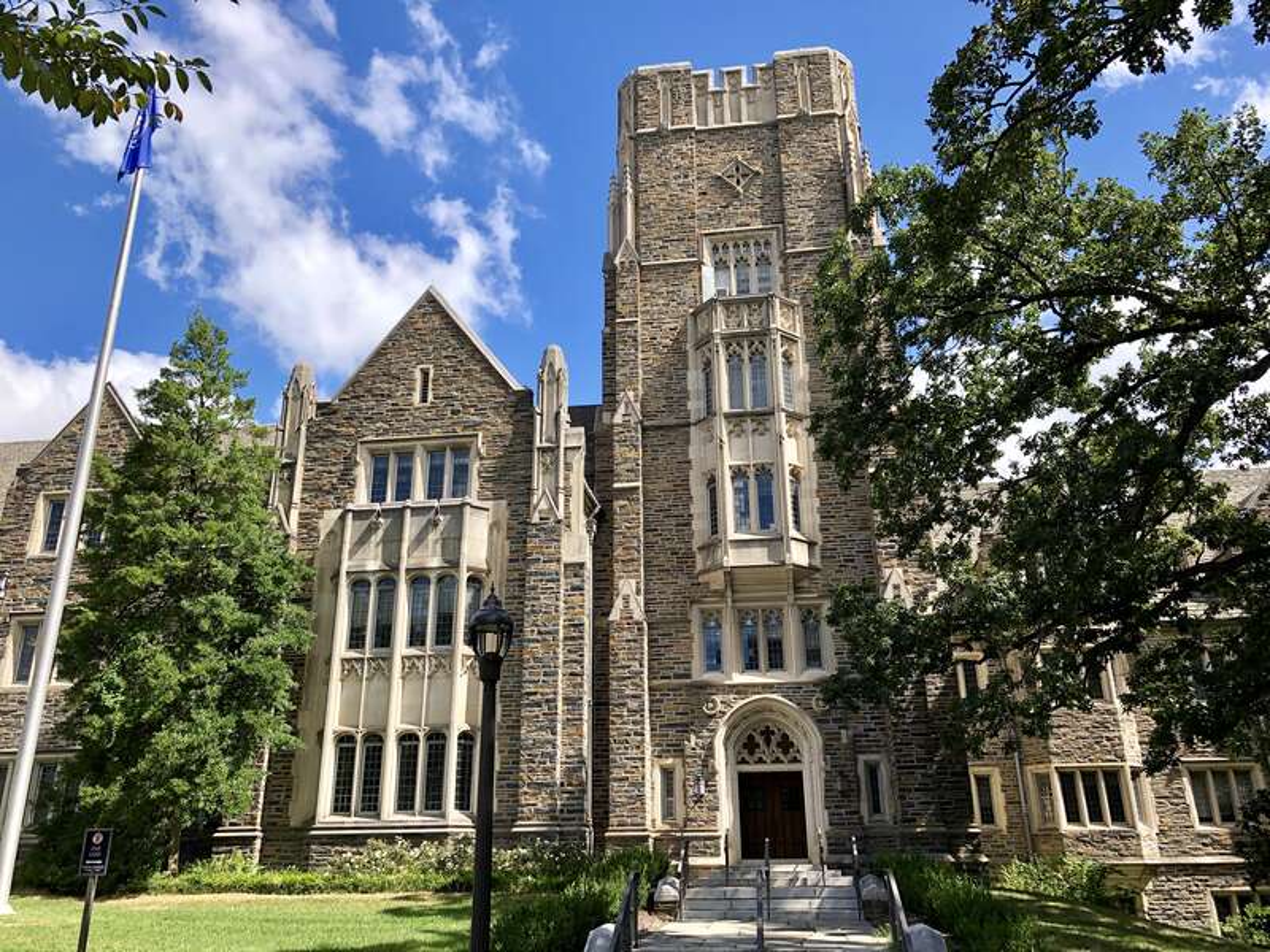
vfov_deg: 49.7
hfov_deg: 63.4
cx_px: 635
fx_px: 1027
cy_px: 476
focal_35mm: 28
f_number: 1.8
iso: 20
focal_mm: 3.99
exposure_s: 1/934
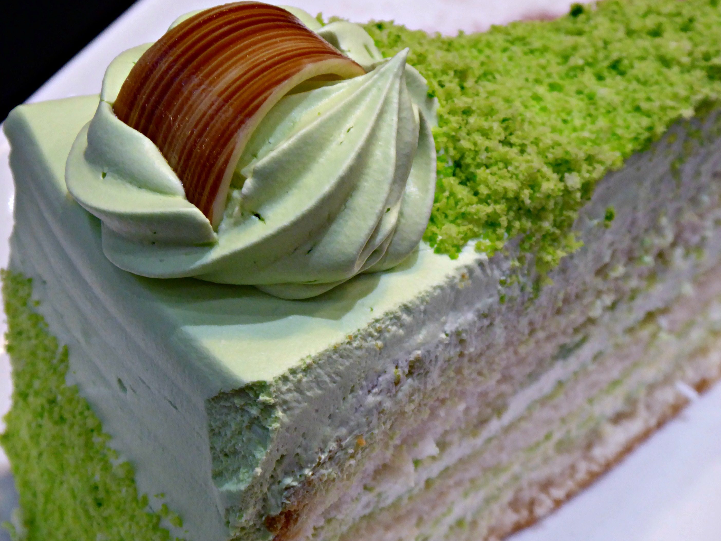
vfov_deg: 18.9
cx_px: 385
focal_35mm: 78
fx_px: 1625
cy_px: 273
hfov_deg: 25.0
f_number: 4.5
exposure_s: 1/20
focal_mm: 12.5
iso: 400
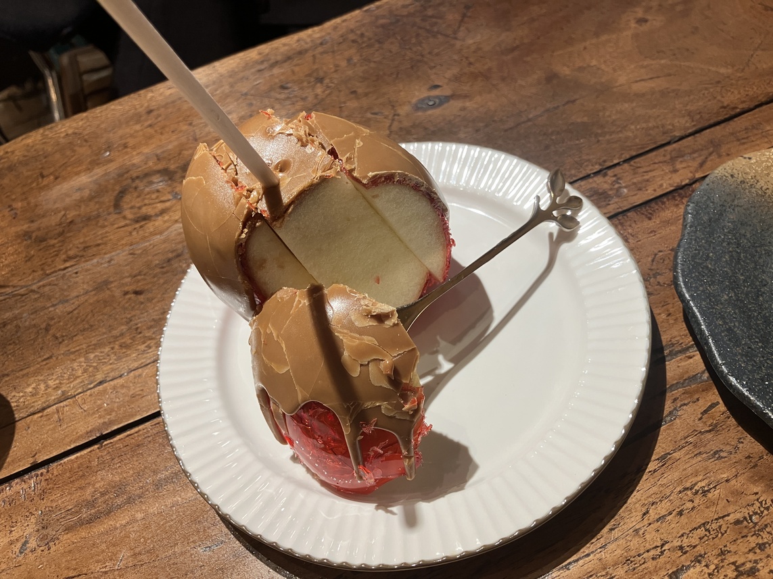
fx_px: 625
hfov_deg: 63.4
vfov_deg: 49.7
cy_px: 290
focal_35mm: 28
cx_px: 386
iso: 64
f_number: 1.8
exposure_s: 1/50
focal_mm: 3.99
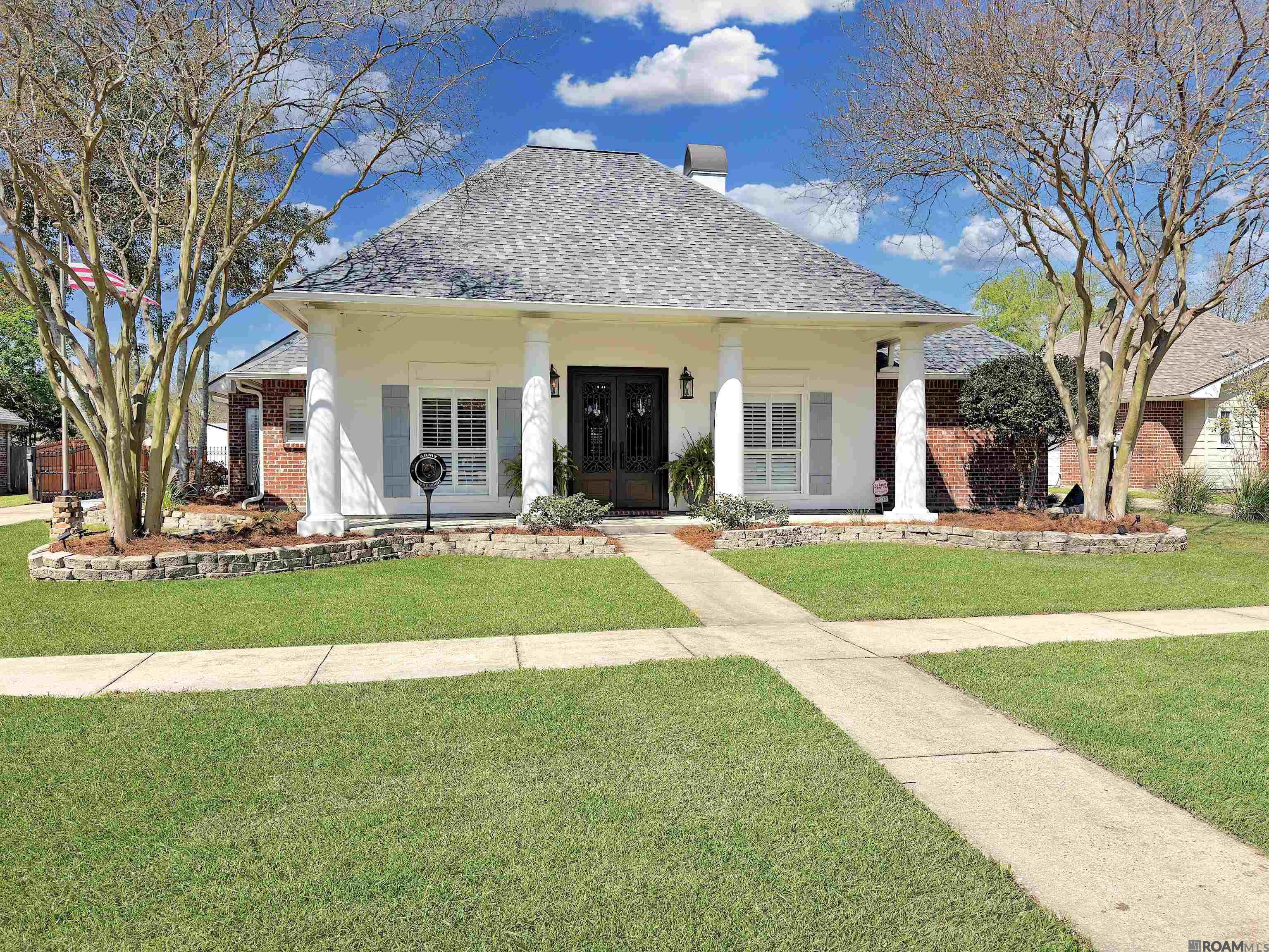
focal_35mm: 24
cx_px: 634
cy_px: 476
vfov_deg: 56.8
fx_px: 880
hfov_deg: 71.6
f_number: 1.78
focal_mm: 6.76
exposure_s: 1/3610
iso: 64
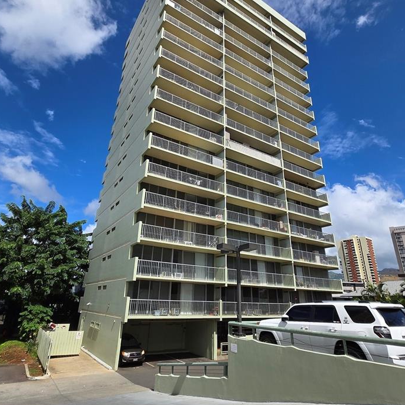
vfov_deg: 74.6
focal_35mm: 20
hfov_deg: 74.8
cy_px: 183
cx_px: 201
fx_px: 265
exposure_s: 1/1904
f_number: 2.2
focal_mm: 1.7
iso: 25
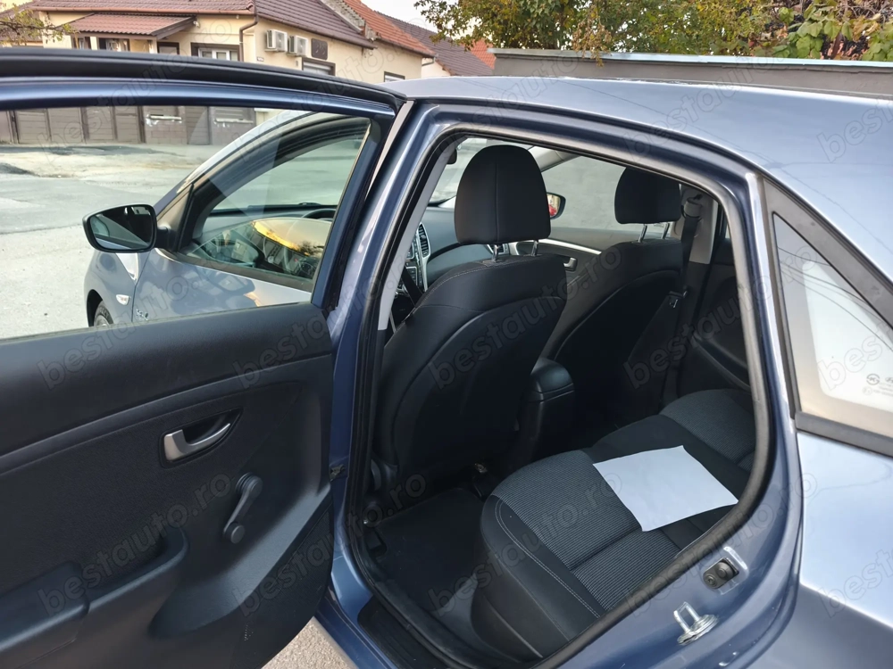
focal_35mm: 23
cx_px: 446
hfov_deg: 73.9
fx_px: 593
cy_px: 334
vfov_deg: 58.9
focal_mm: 6.57
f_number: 1.6
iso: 640
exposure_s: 1/50.1
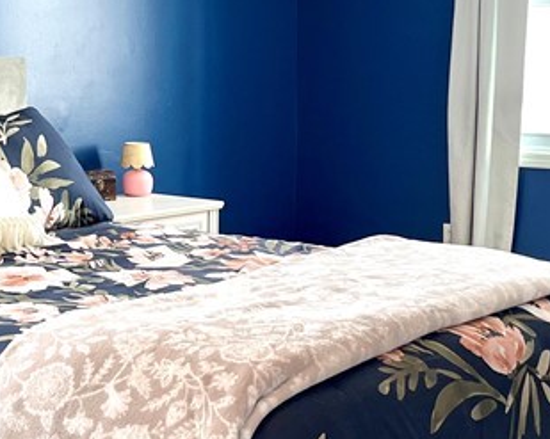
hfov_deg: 22.7
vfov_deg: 18.2
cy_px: 132
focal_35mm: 84
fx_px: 1367
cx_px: 190
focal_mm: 5.1
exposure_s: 1/60
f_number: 1.6
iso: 80
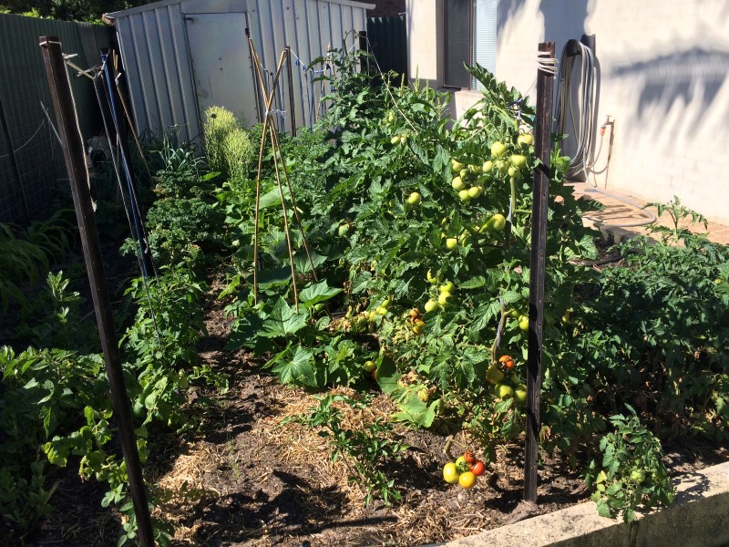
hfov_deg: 61.7
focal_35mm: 29
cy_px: 274
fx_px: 611
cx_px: 364
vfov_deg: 48.2
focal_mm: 4.15
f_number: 2.2
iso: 32
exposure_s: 1/1414
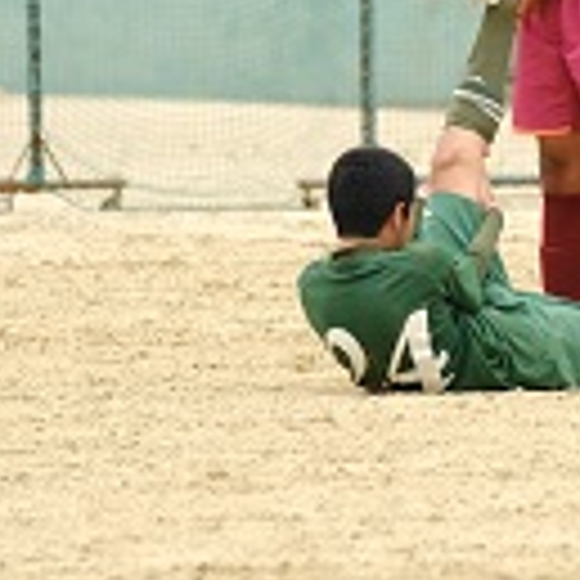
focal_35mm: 1477
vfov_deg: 1.2
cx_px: 558
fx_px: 27999
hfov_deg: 1.2
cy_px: 16
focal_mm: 300
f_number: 5.6
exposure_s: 1/500
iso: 320
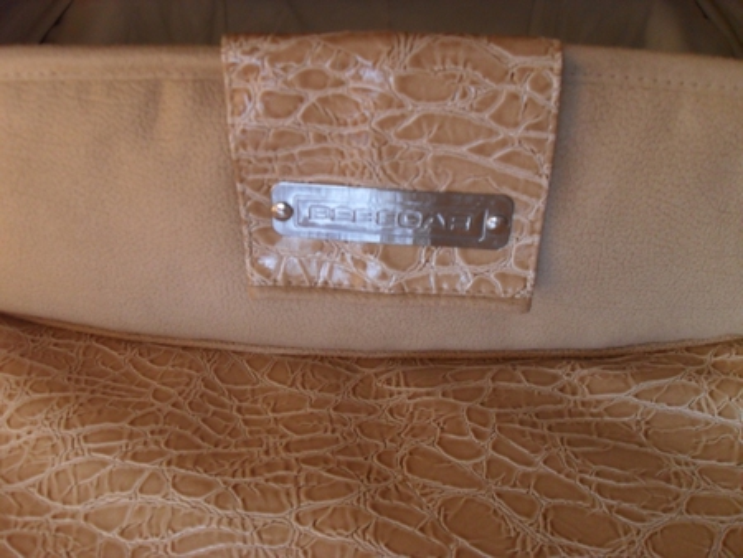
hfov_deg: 52.6
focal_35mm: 35
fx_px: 752
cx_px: 372
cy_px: 279
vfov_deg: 40.7
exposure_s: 1/15
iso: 200
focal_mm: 6.2
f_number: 2.8
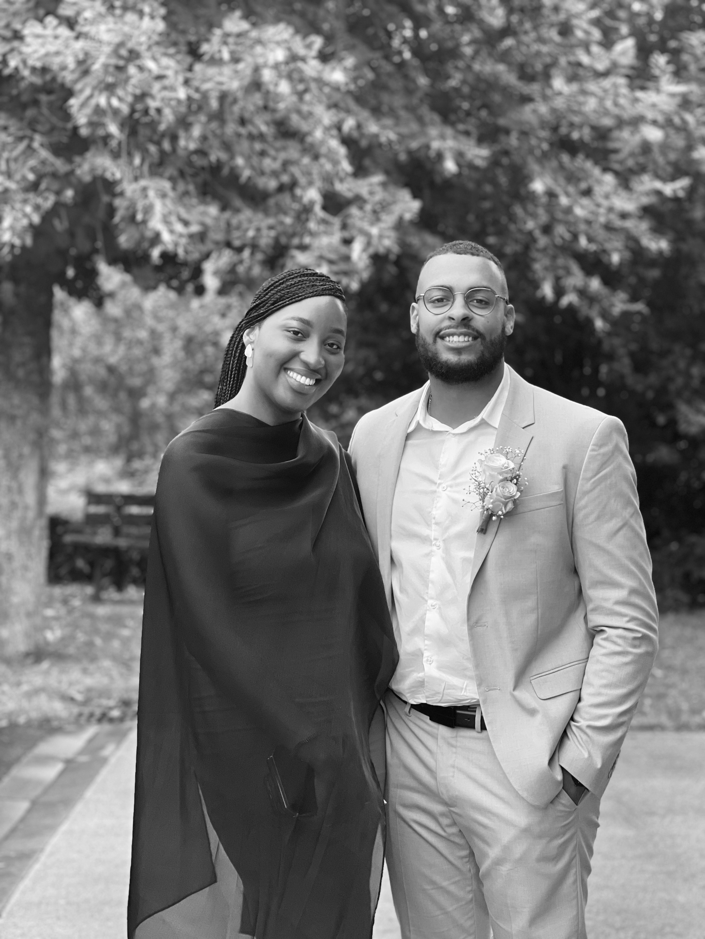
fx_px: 2091
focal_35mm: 77
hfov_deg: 19.1
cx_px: 352
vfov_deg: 25.3
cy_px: 470
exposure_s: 1/121
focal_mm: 9
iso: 125
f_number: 2.8
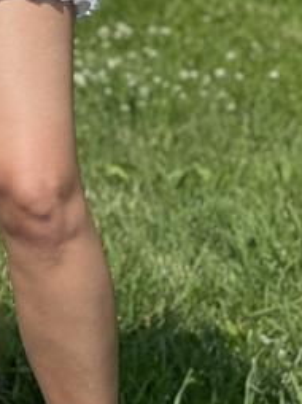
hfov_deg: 7.0
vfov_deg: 9.3
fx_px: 2447
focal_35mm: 210
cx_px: -127
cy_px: -142
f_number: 2
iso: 32
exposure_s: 1/3984
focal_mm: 6
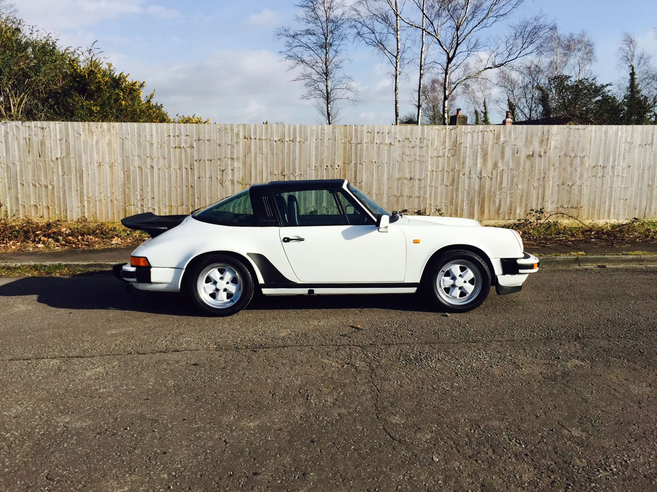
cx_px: 328
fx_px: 550
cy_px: 246
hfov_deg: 61.7
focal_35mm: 29
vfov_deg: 48.2
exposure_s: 1/2083
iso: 32
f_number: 2.2
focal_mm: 4.15
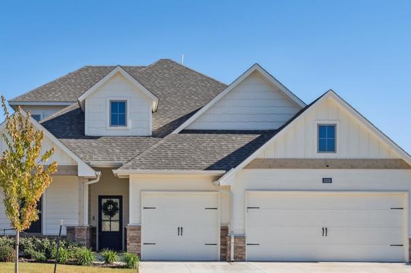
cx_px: 163
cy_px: 224
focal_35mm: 53
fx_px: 605
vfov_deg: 25.0
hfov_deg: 37.4
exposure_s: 1/1250
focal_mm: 31
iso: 200
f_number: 7.1
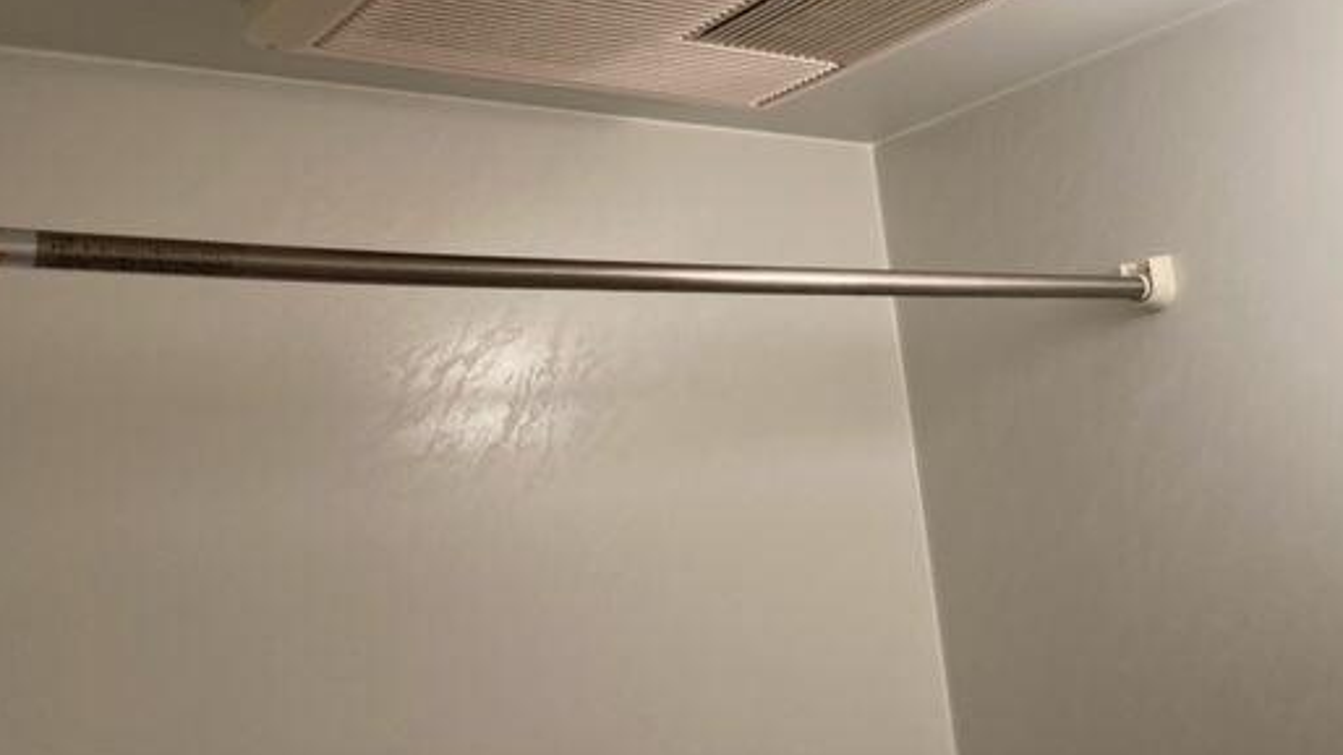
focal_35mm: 38
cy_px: 133
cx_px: 658
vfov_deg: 30.3
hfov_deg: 52.8
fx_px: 1353
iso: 64
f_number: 1.8
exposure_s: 1/50
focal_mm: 3.99
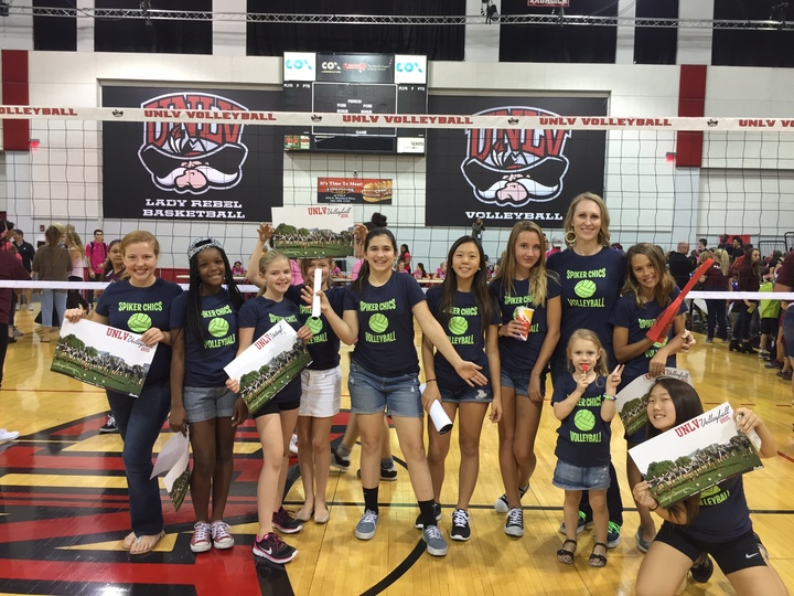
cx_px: 397
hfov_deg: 61.7
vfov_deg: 48.2
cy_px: 298
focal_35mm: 29
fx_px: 665
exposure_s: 1/30
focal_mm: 4.15
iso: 64
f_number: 2.2
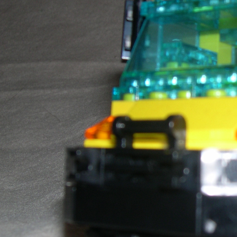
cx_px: 278
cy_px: 108
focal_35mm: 81
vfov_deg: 21.4
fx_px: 627
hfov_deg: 20.2
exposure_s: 1/60
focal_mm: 8
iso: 100
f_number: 7.6
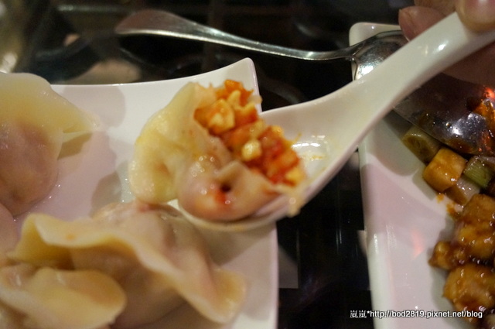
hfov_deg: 55.2
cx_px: 248
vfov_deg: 38.3
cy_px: 164
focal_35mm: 34
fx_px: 474
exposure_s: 1/60
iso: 3200
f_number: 4
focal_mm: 23
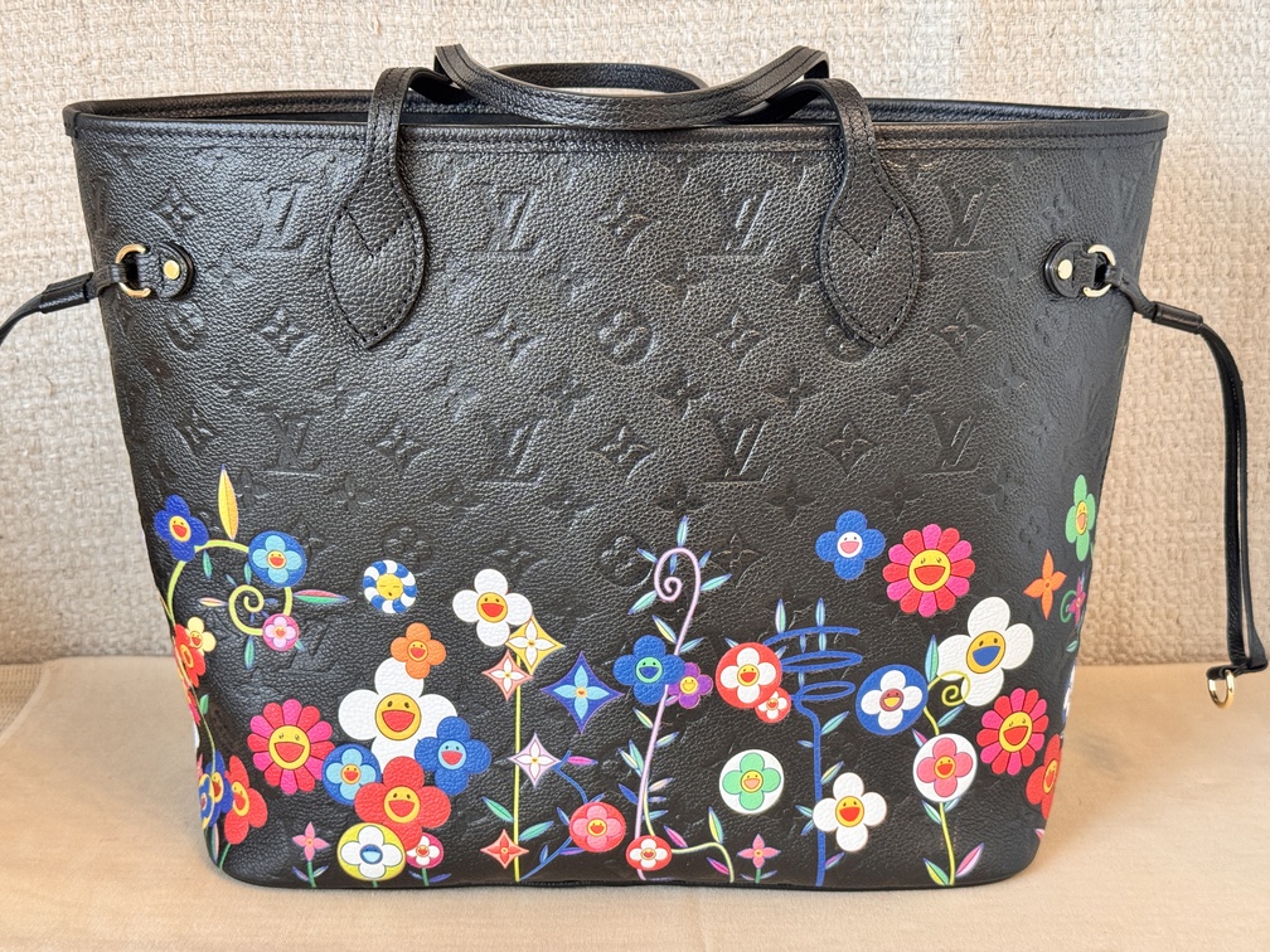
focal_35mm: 48
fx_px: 1761
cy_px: 476
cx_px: 635
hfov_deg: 39.7
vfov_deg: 30.3
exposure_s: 1/50
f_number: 1.78
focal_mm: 6.76
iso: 200
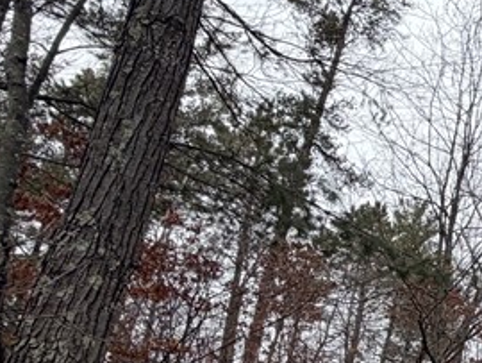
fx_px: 739
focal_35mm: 53
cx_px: 778
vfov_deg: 26.4
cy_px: 345
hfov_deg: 24.6
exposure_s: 1/554
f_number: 2.2
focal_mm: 2.22
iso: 40
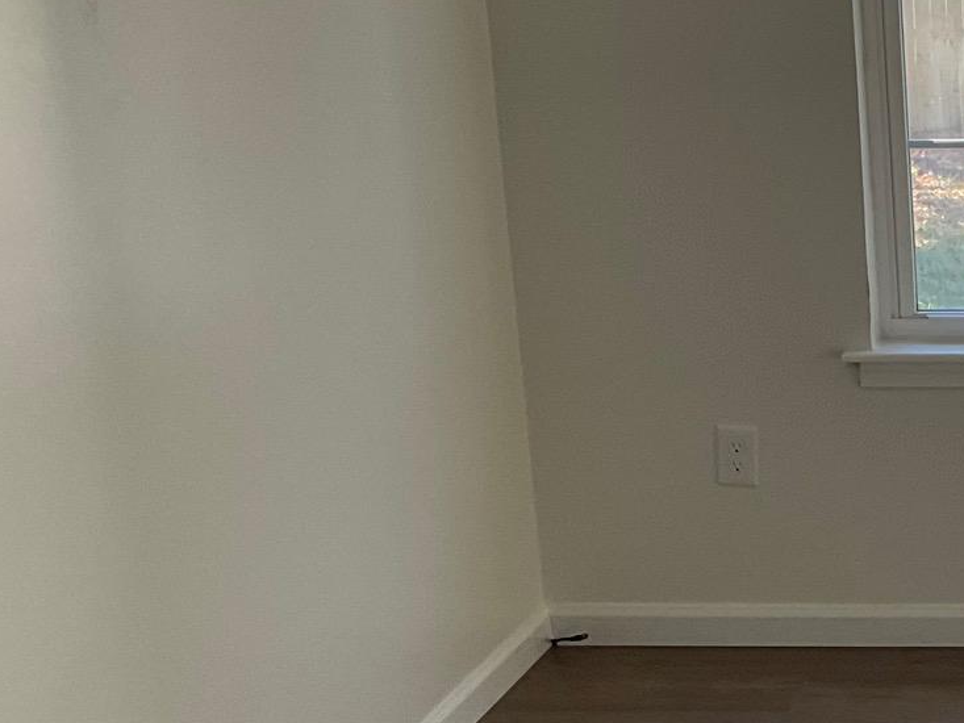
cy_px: 534
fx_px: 2256
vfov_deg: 18.1
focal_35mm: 81
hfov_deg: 21.7
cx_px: 1255
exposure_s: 1/120
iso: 40
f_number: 1.8
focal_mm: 3
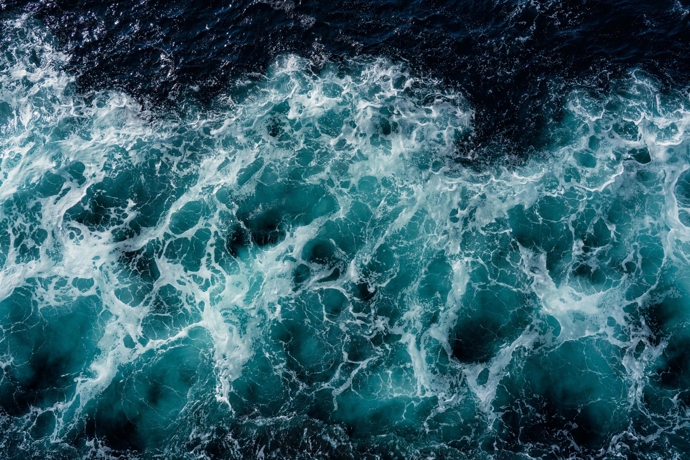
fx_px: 671
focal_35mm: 35
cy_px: 230
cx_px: 345
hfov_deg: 54.4
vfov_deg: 37.9
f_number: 8
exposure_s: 1/6400
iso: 800
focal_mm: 35
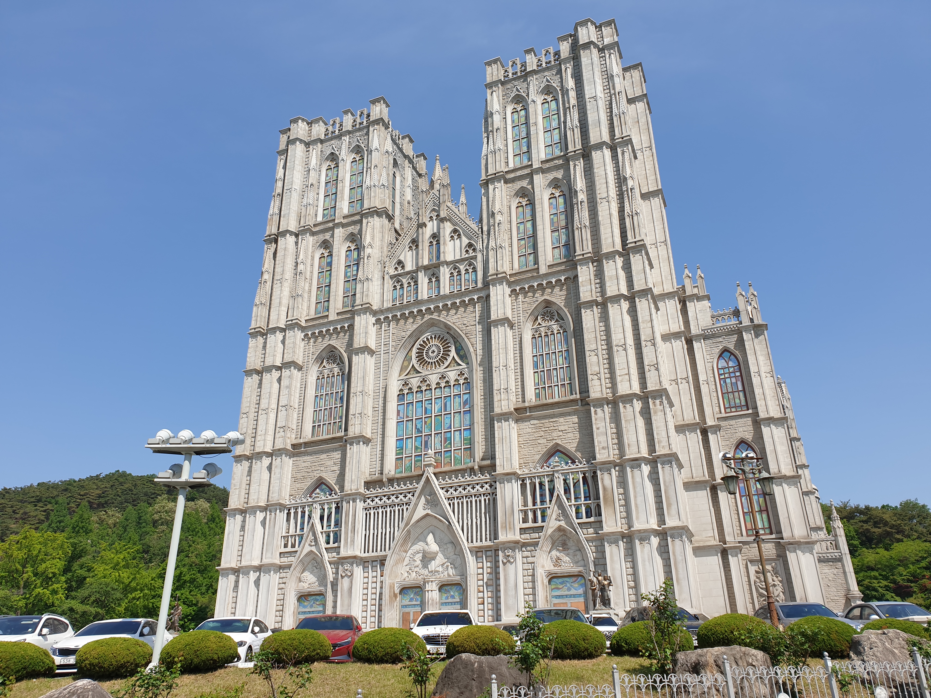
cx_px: 466
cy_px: 349
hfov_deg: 67.3
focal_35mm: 26
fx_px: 699
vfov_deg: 53.1
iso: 50
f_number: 2.4
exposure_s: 1/1634
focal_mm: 4.3
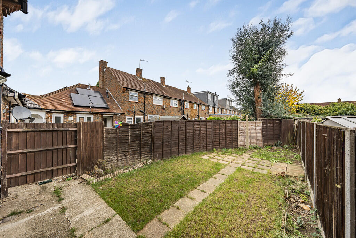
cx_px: 178
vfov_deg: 90.0
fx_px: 119
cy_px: 119
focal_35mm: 12
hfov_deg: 112.6
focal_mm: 12
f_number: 9
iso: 320
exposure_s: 1/320
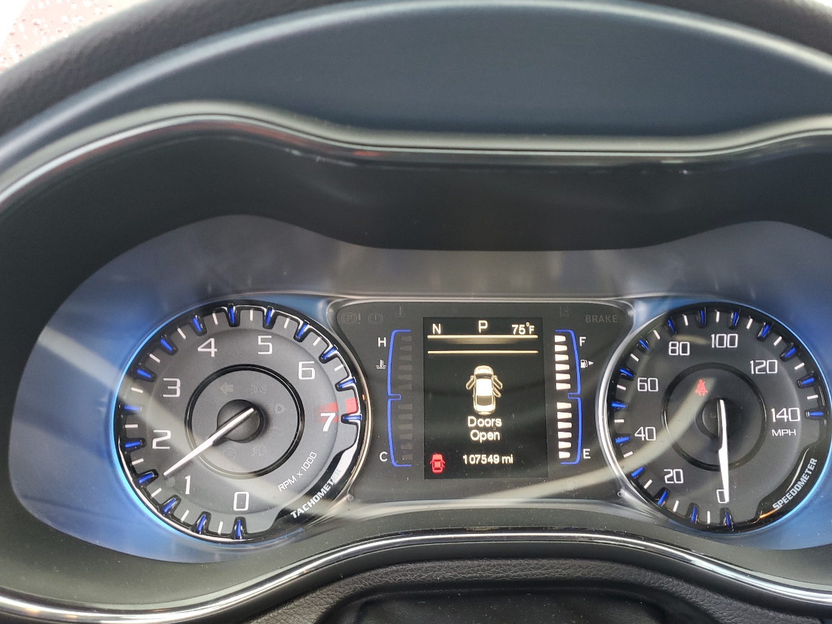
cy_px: 346
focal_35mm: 31
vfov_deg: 45.4
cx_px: 463
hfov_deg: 58.2
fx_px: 745
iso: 84
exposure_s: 1/60.2
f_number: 1.5
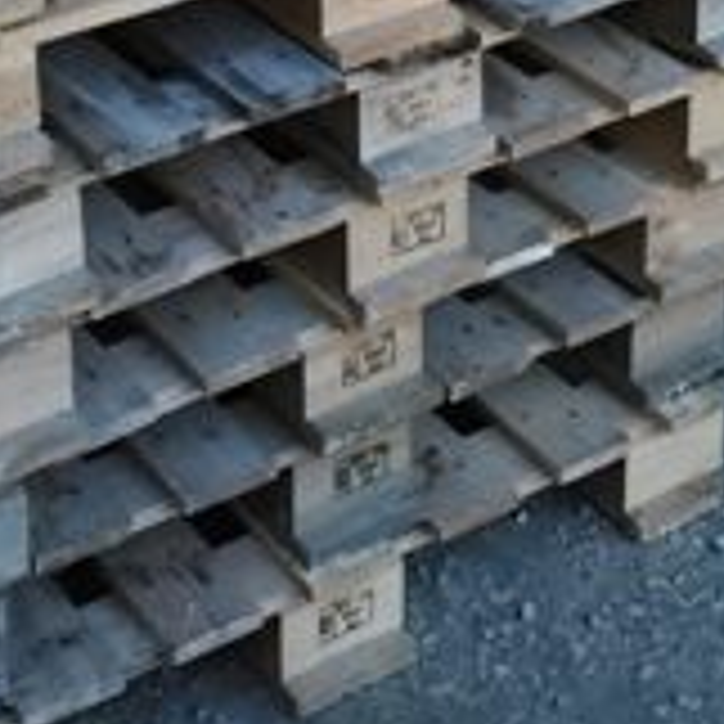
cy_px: -477
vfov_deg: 16.1
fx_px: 2248
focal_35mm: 95
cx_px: 522
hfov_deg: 18.2
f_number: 1.6
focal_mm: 5.56
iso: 1600
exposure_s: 1/16.7
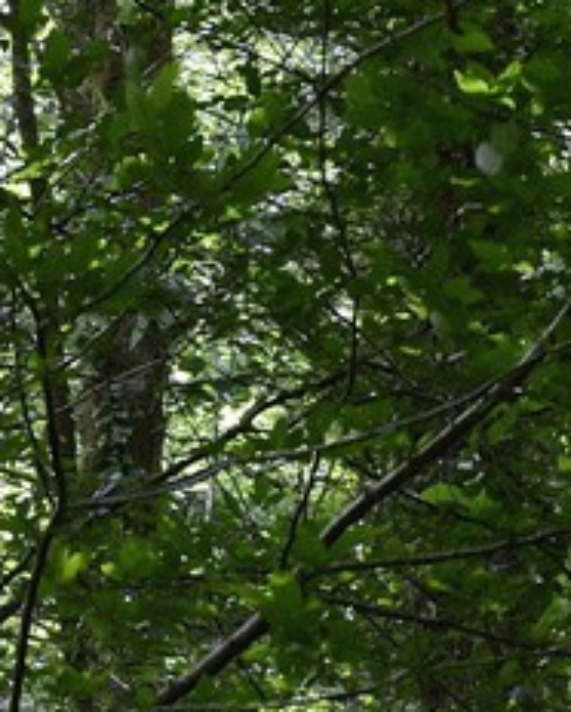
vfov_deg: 5.9
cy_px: 1798
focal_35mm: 310
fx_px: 6540
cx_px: -255
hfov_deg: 5.0
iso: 800
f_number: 4
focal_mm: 48
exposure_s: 1/160
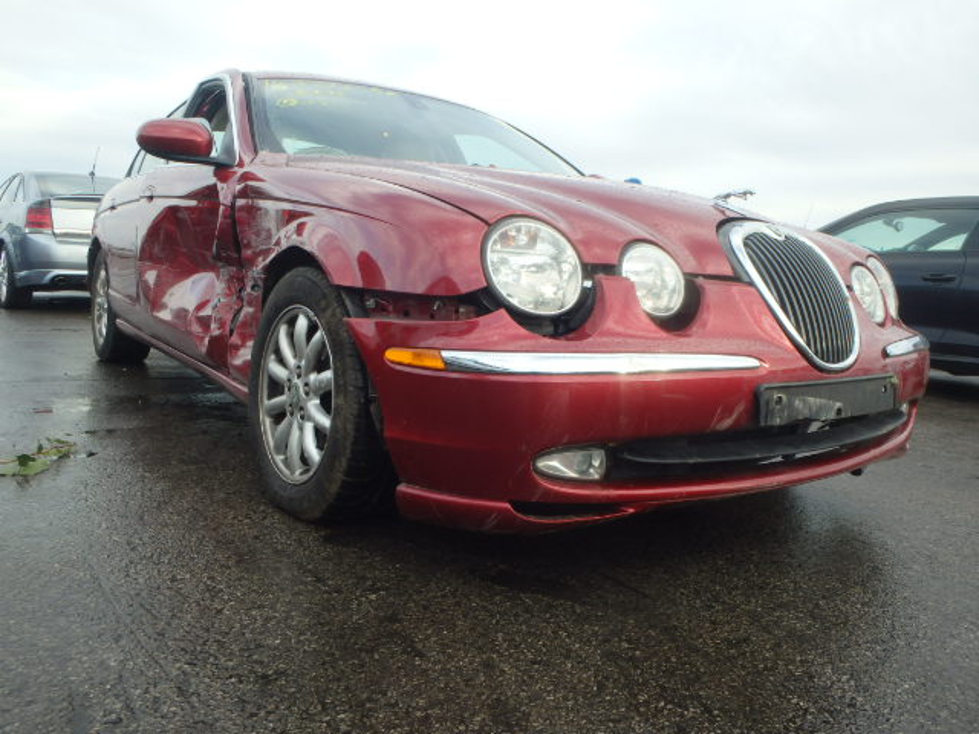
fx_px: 792
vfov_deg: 49.7
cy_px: 367
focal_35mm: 28
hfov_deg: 63.4
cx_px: 490
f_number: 3.9
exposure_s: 1/160
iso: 125
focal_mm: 5
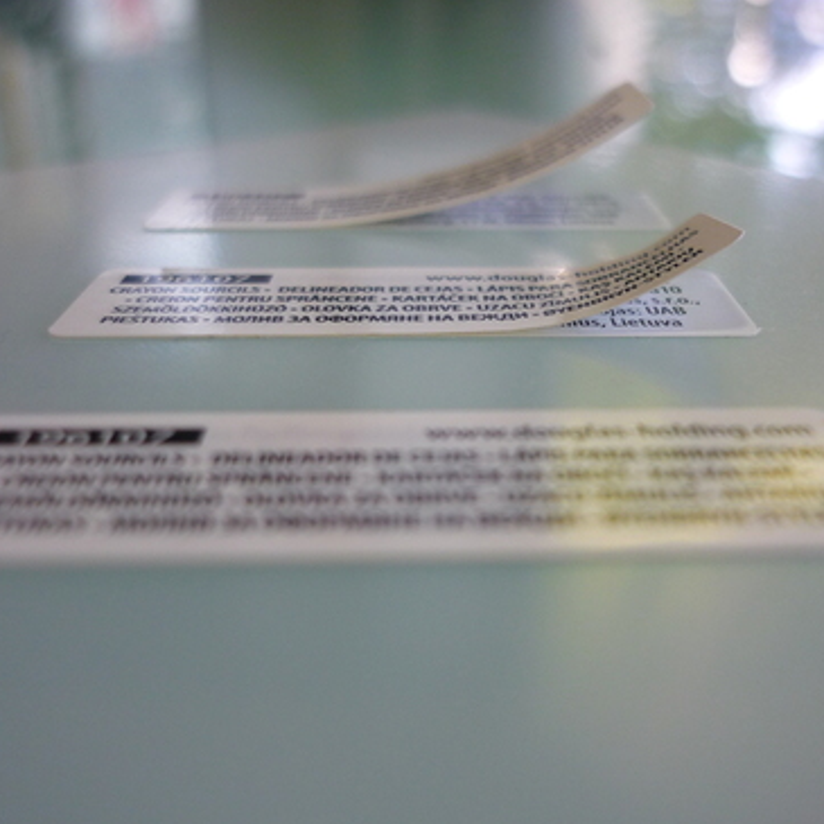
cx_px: 476
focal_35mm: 40
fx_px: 1077
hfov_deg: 41.7
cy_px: 414
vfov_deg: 41.9
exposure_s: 1/30
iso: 125
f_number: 2.8
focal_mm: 5.5
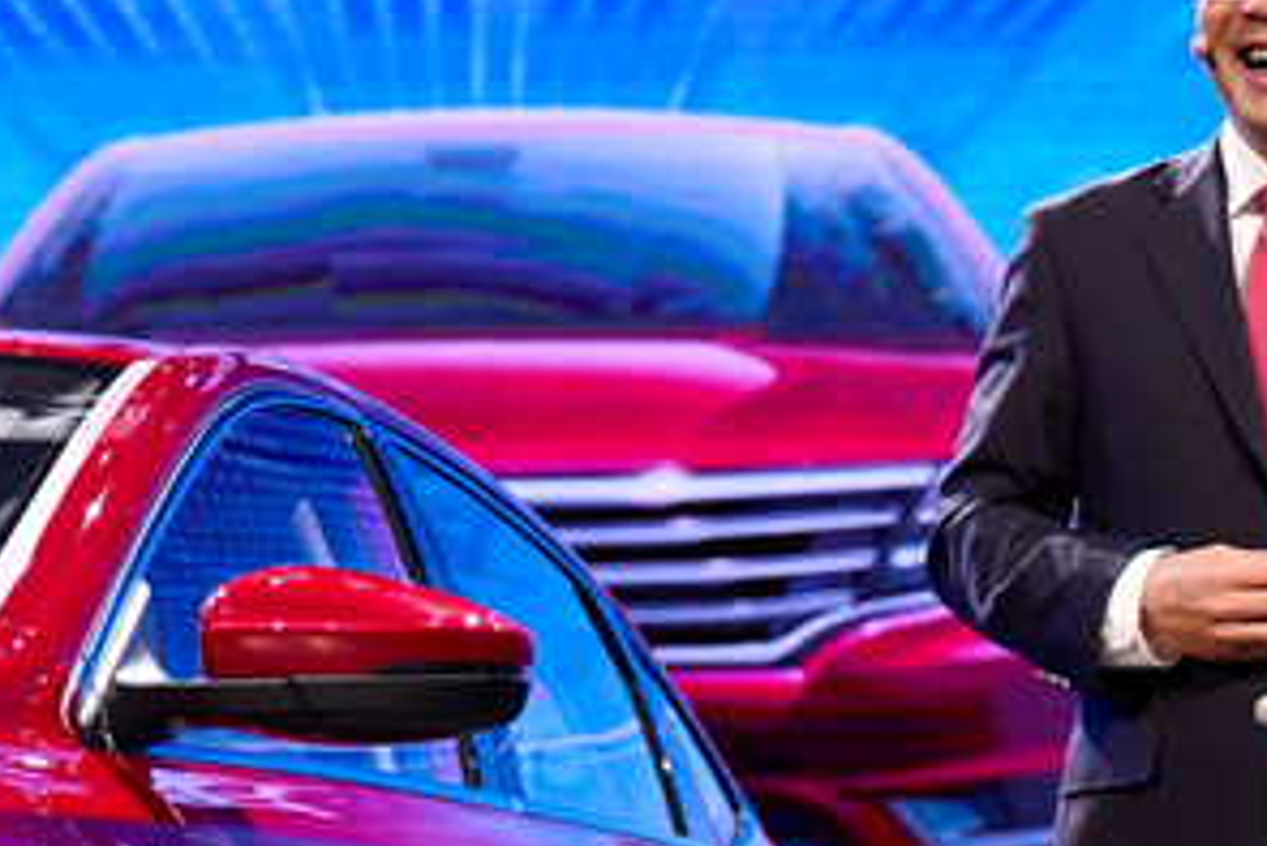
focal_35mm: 147
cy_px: 189
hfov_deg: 13.9
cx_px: 898
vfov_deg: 9.3
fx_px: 5176
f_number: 3.7
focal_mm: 62
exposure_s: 1/200
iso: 1000
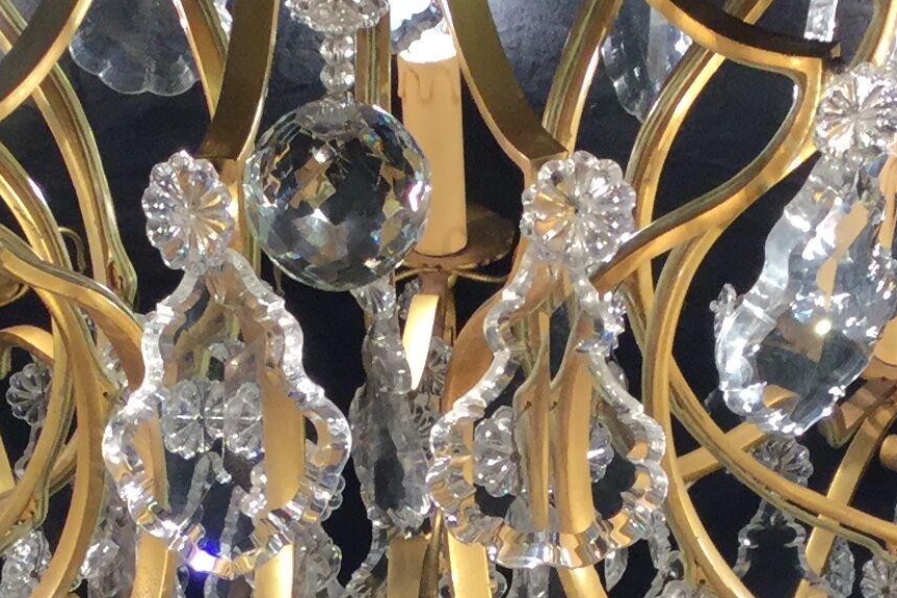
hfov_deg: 16.8
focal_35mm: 122
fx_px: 3039
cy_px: 626
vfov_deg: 11.1
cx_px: 434
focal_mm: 3.3
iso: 32
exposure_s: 1/33
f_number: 2.4
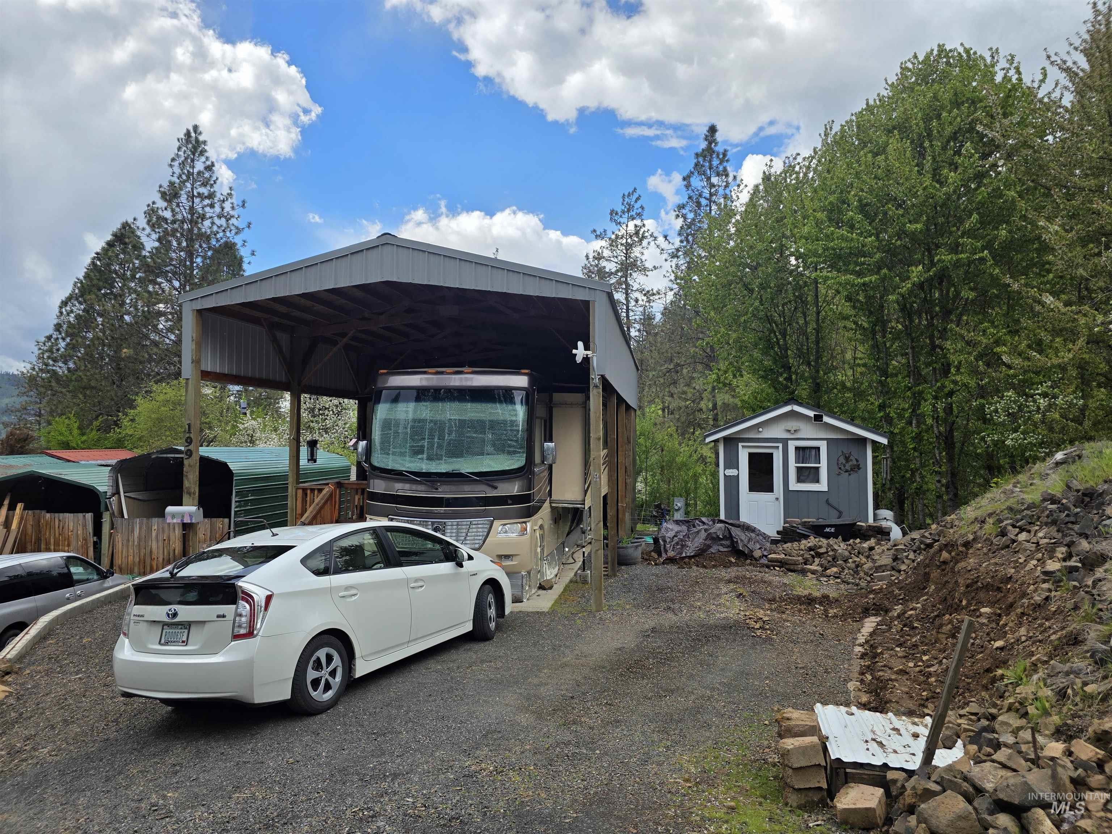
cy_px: 417
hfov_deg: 73.9
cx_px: 556
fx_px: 739
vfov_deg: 58.9
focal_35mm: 23
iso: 80
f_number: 1.7
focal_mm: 6.3
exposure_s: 1/3747
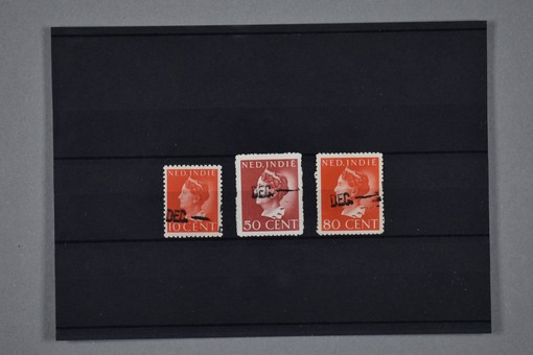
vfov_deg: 20.2
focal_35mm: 68
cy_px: 178
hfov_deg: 29.9
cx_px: 266
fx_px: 999
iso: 100
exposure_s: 1/80
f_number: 5
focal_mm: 45
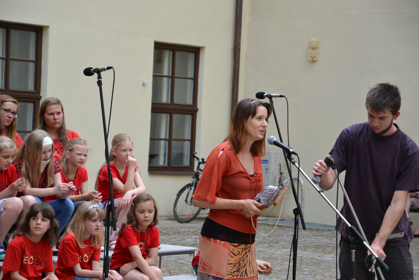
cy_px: 140
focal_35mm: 128
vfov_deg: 10.8
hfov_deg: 16.1
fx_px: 1484
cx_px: 210
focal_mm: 85
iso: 160
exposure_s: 1/125
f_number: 5.6
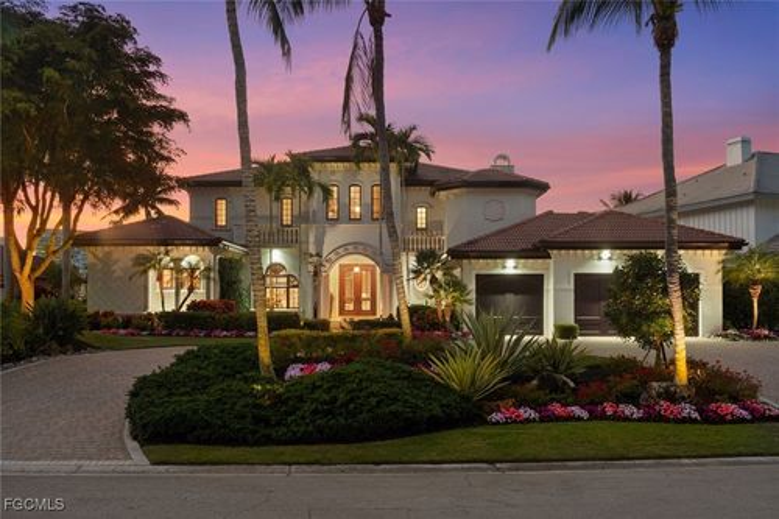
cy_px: 260
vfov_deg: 41.1
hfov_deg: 58.7
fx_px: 692
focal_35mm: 32
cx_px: 390
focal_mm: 32
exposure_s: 1.3
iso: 400
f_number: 10
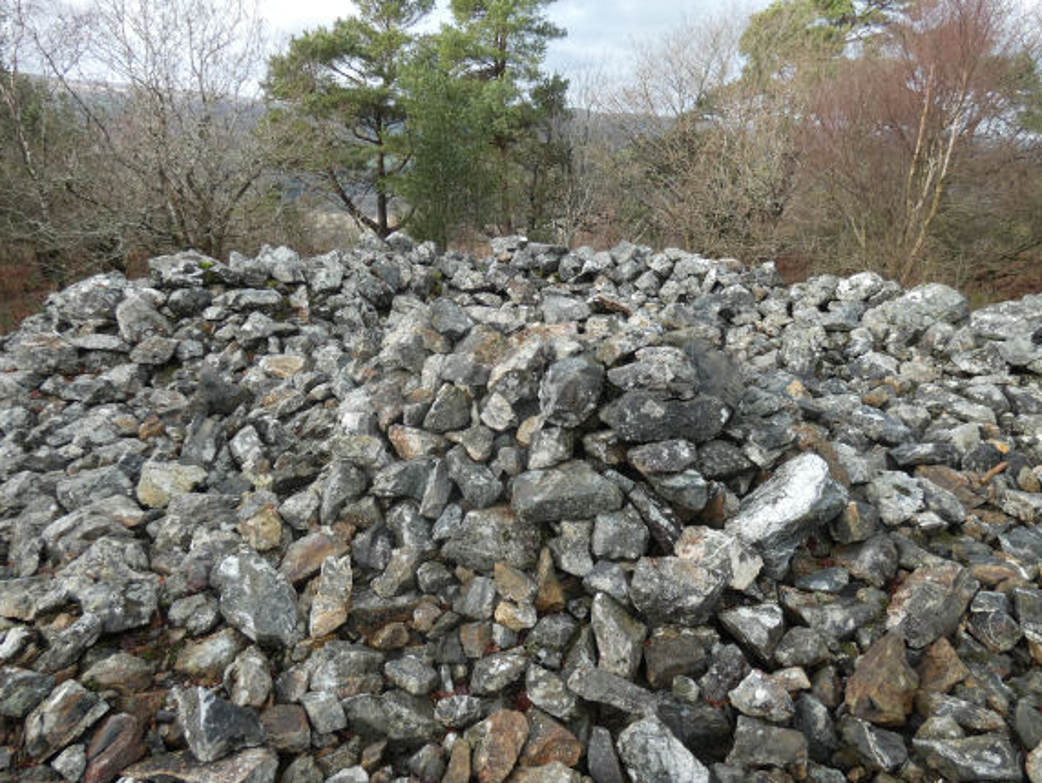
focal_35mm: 21
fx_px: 633
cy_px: 398
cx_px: 511
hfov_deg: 78.9
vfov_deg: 63.5
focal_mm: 3.6
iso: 80
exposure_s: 1/200
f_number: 2.8
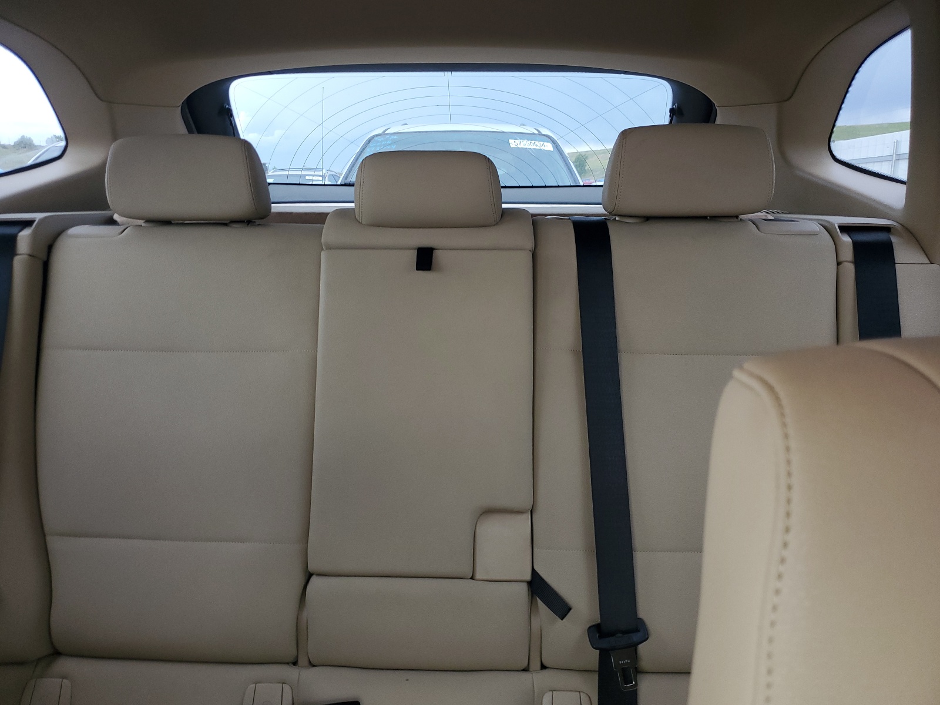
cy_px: 352
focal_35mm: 26
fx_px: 706
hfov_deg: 67.3
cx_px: 470
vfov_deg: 53.1
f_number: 1.5
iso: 77
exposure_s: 1/120
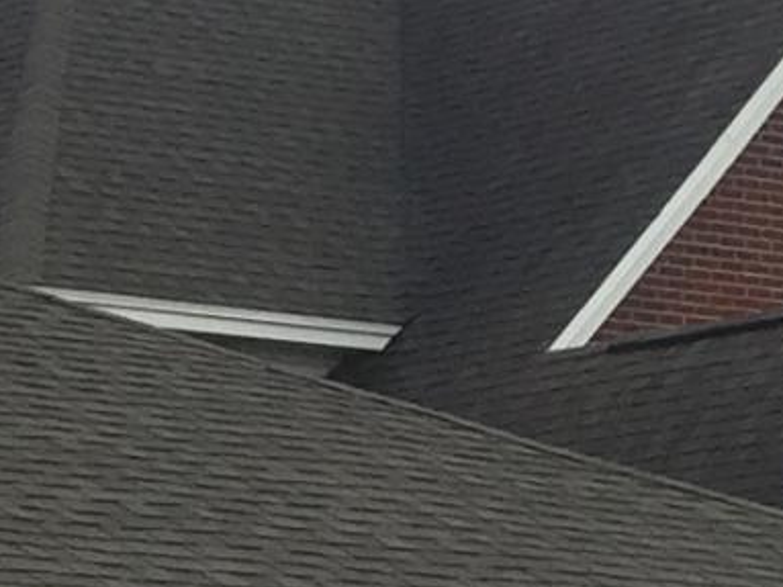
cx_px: -1288
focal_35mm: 227
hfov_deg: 7.9
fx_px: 5133
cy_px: 922
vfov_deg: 6.4
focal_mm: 4.15
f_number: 2.2
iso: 32
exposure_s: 1/1163
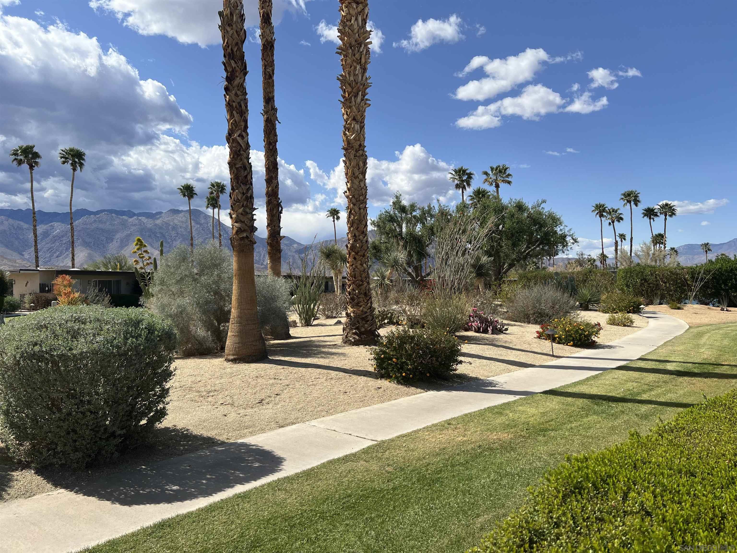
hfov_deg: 67.3
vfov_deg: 53.1
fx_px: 554
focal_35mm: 26
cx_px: 368
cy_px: 276
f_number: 1.5
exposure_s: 1/5587
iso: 50
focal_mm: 5.7
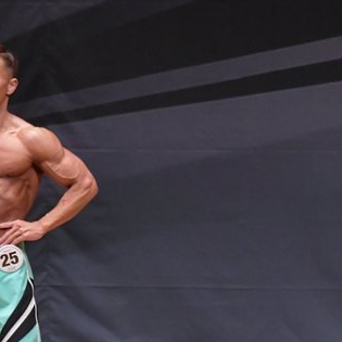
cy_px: 258
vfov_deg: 2.9
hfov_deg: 2.9
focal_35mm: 596
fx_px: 6662
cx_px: -18
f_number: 5.6
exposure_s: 1/400
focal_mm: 190
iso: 6400
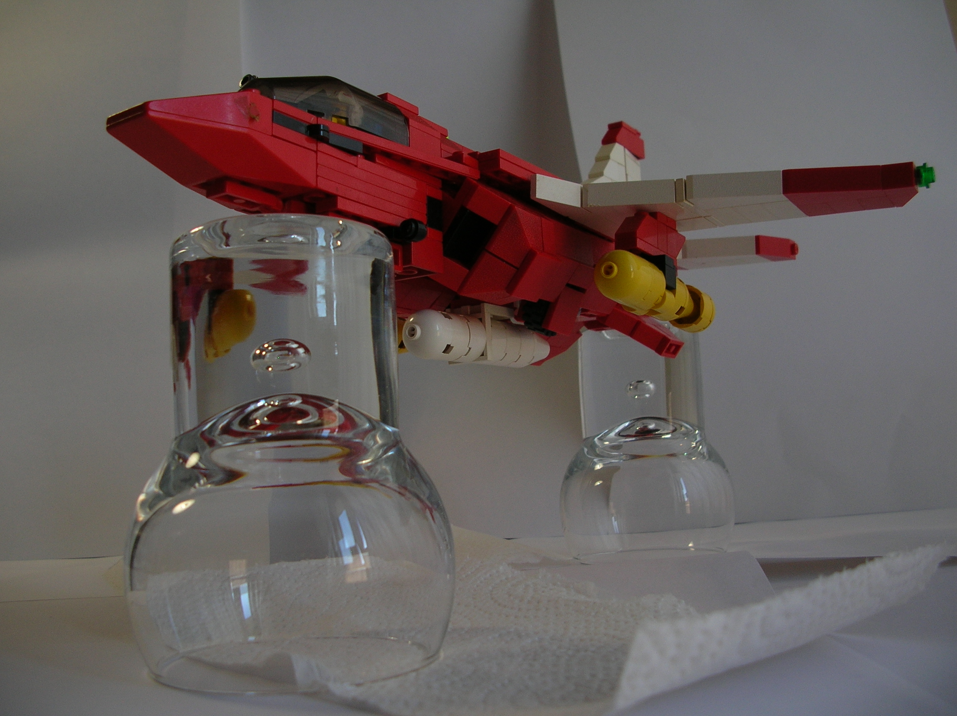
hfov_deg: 52.7
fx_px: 967
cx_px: 478
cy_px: 358
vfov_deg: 40.6
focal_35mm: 35
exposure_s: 1/28.4
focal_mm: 5.8
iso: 50
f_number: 2.8
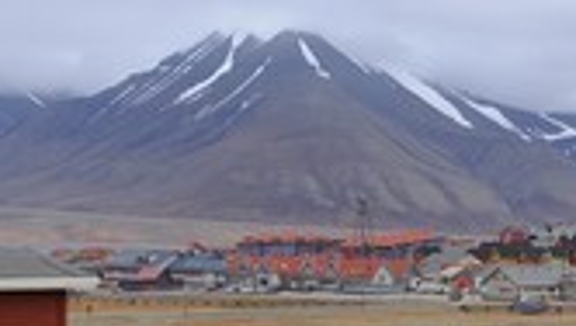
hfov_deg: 17.6
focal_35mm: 119
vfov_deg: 10.1
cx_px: 562
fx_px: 1820
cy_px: 375
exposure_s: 1/160
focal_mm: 45
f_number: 8
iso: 400
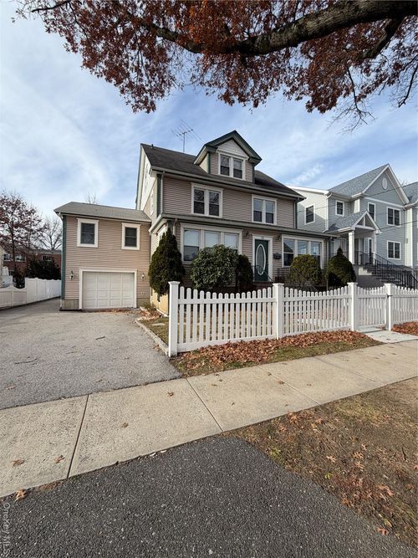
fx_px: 225
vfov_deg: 102.1
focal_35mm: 14
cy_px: 279
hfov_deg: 85.7
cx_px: 209
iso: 25
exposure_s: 1/770
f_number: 2.2
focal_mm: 2.22
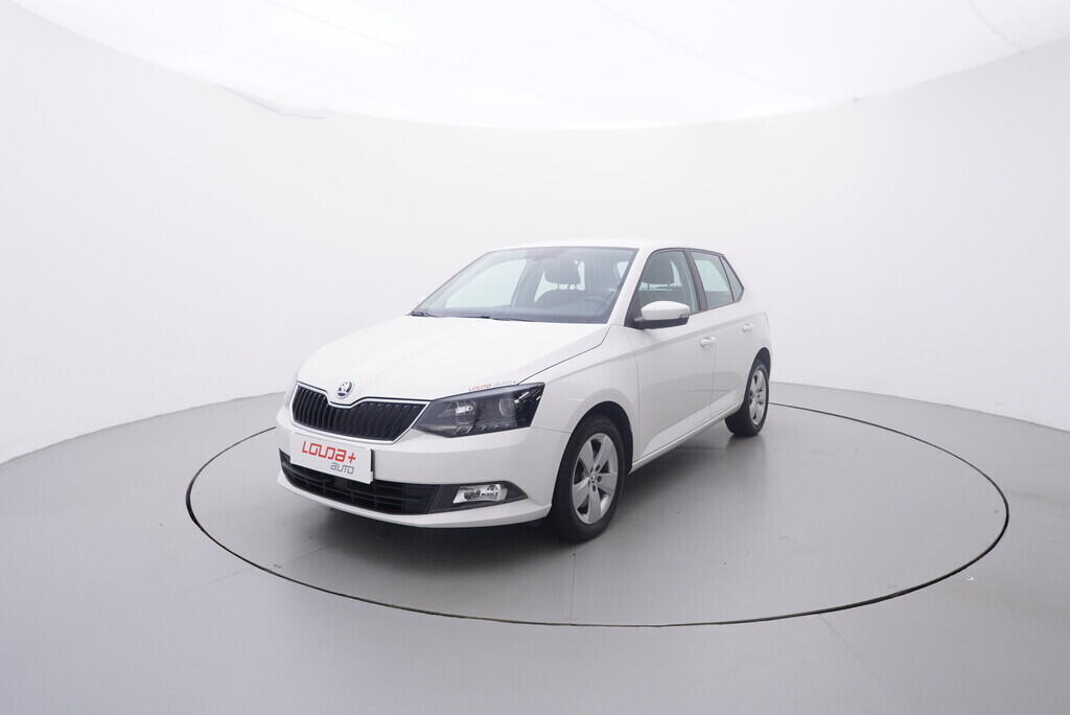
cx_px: 535
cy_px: 358
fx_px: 669
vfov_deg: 56.2
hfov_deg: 77.3
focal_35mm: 22
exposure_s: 1/80
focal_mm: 15
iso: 200
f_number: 5
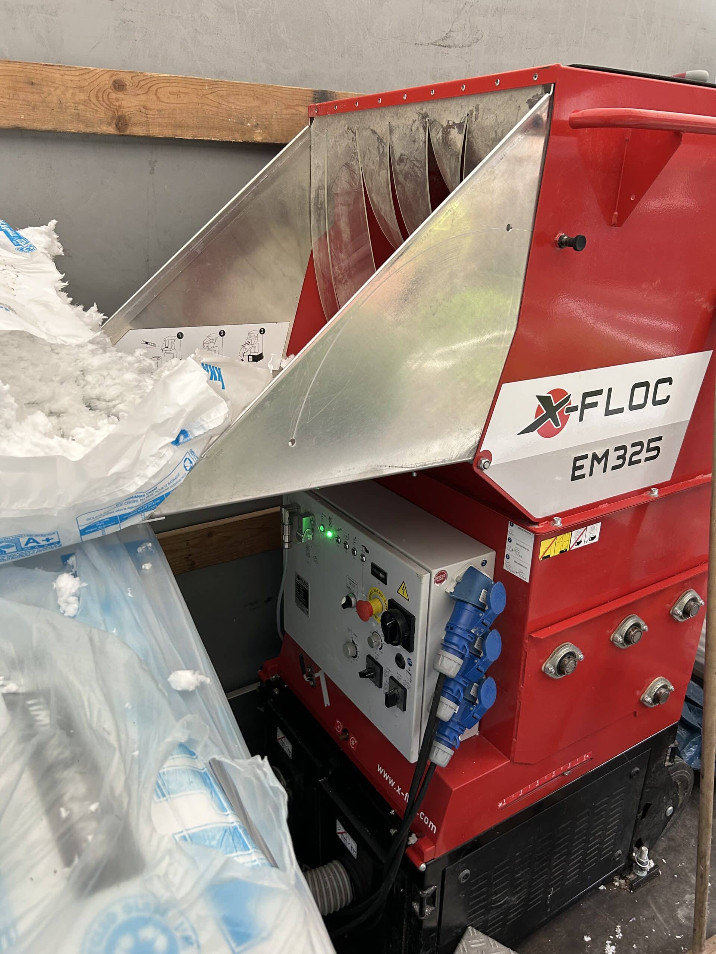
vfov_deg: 67.3
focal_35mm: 26
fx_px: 717
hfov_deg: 53.1
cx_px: 358
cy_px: 477
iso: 125
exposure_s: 1/82
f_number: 1.5
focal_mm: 5.7
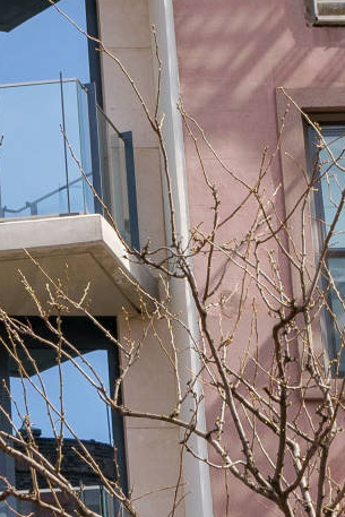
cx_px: -376
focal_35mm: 189
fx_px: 2715
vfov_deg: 10.8
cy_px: 411
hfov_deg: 7.0
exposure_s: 1/160
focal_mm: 36
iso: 100
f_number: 8
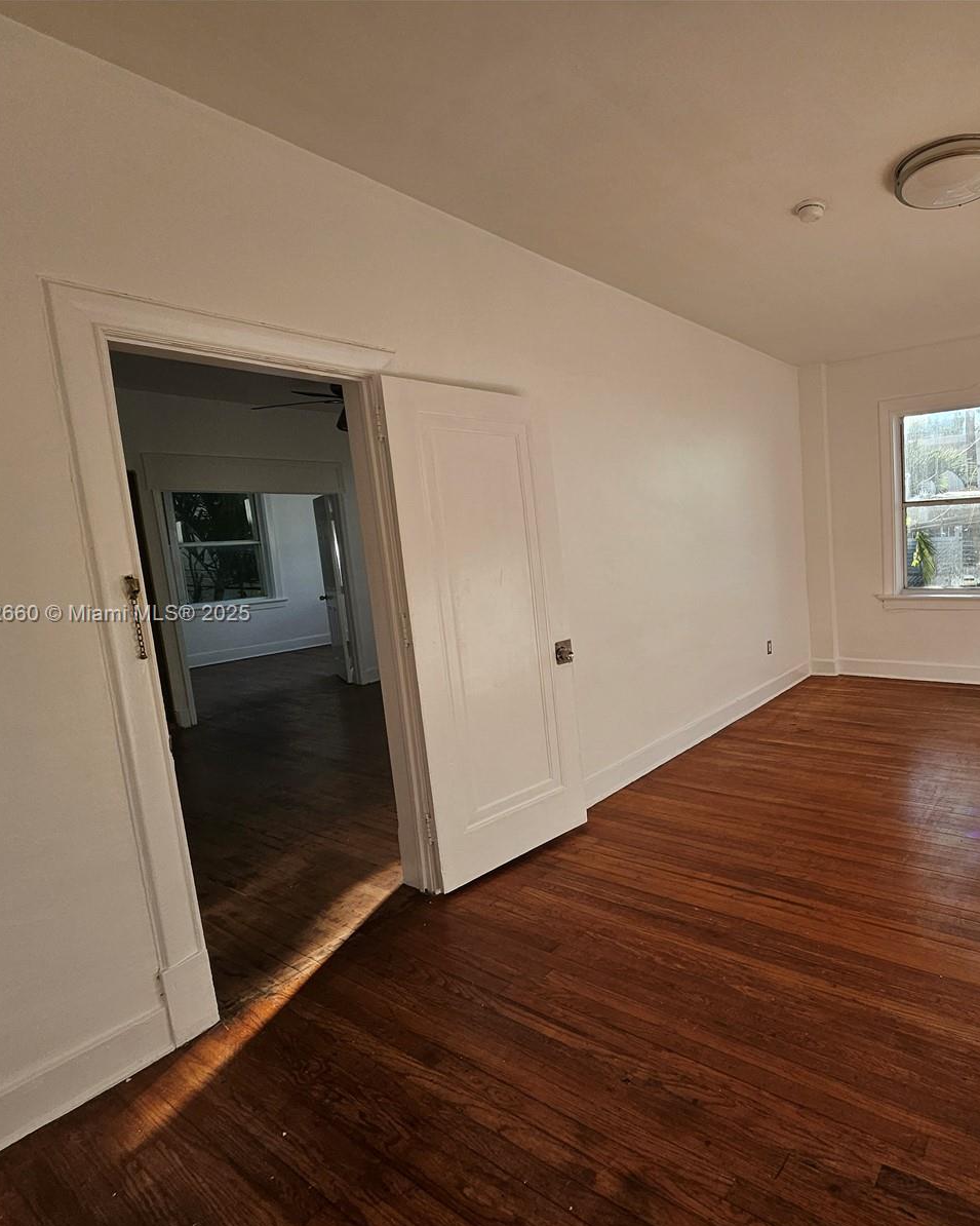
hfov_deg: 71.4
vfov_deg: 89.6
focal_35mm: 17
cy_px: 615
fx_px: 616
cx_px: 743
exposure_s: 1/340
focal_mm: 1.74
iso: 32
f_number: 2.2
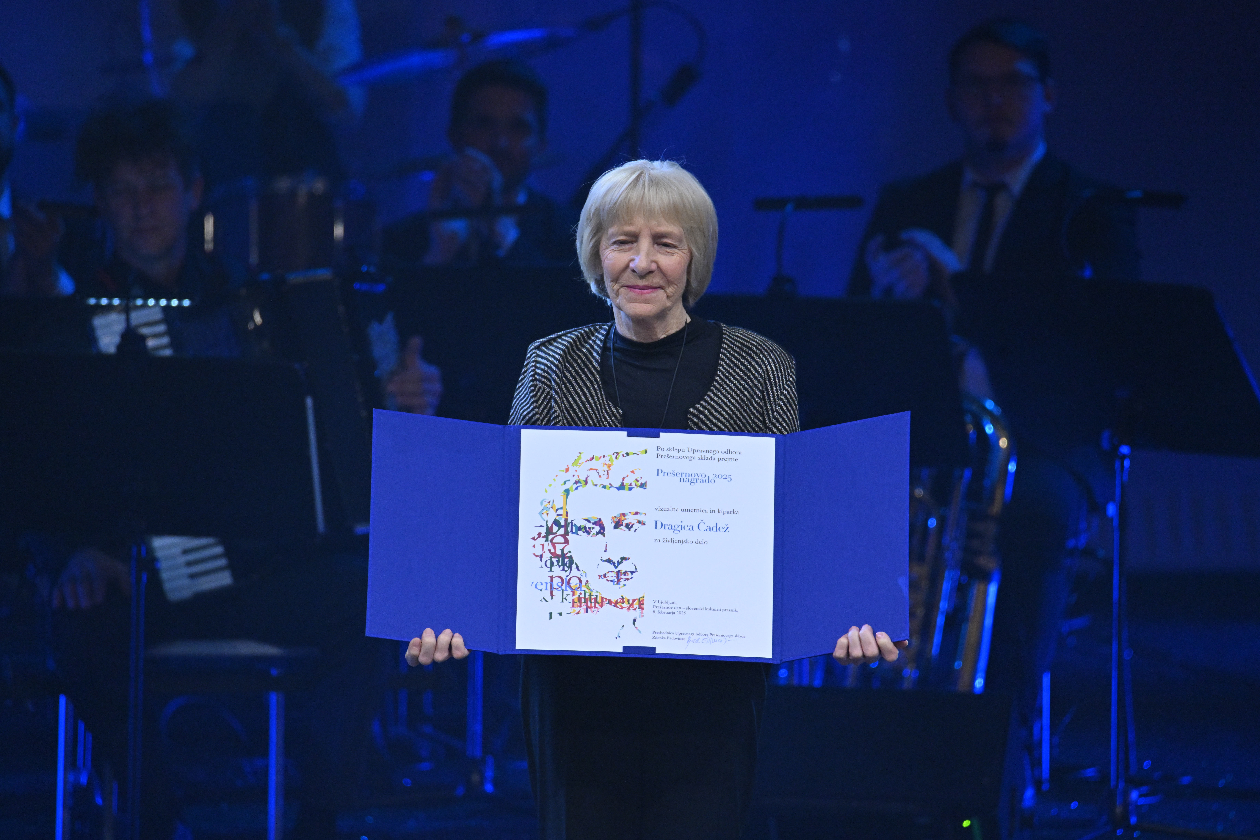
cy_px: 420
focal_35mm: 460
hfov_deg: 4.5
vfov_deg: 3.0
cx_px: 630
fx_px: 16099
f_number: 6.3
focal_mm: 460
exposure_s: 1/160
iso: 4000
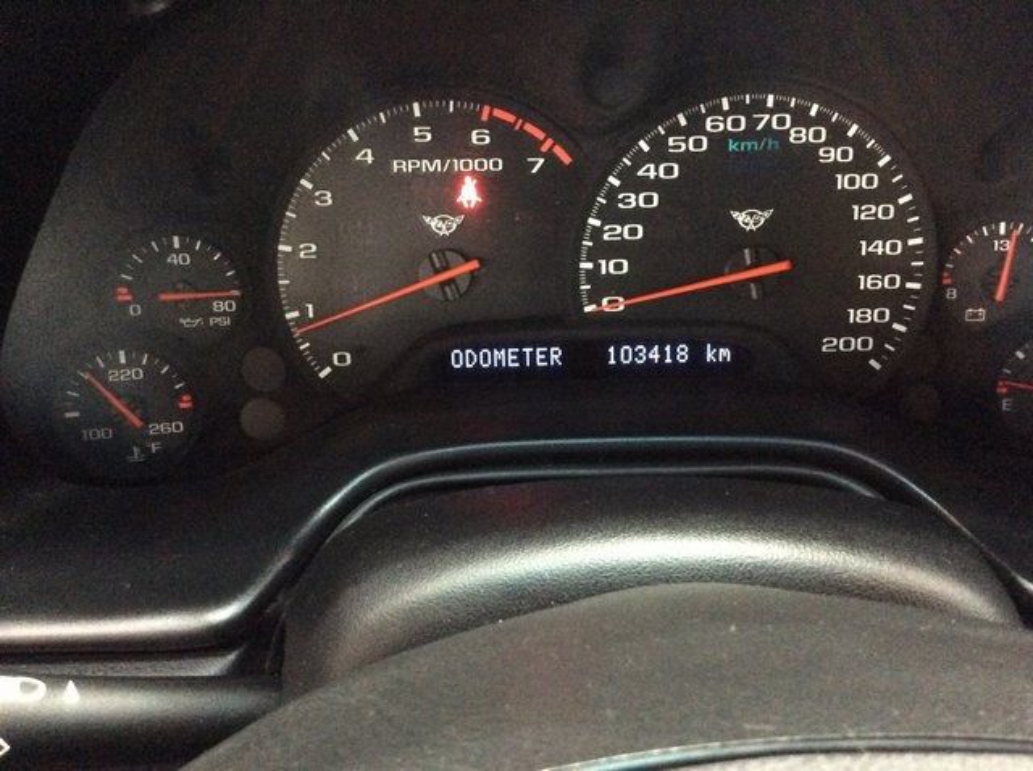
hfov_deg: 56.9
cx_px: 516
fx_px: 954
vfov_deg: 44.1
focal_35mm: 32
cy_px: 386
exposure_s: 1/15
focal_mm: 3.3
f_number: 2.4
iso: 640
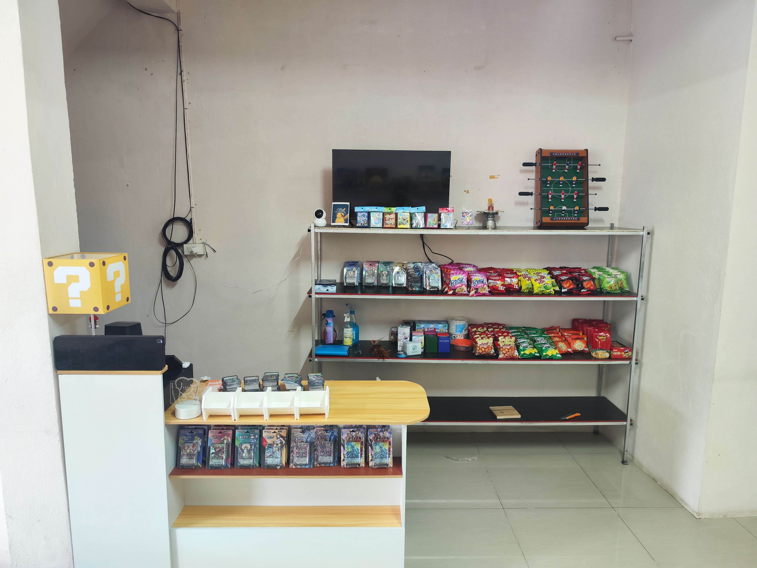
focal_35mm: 23
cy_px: 284
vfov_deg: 58.9
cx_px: 378
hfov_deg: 73.9
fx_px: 503
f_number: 1.69
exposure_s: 1/50
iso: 1043
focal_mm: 7.01
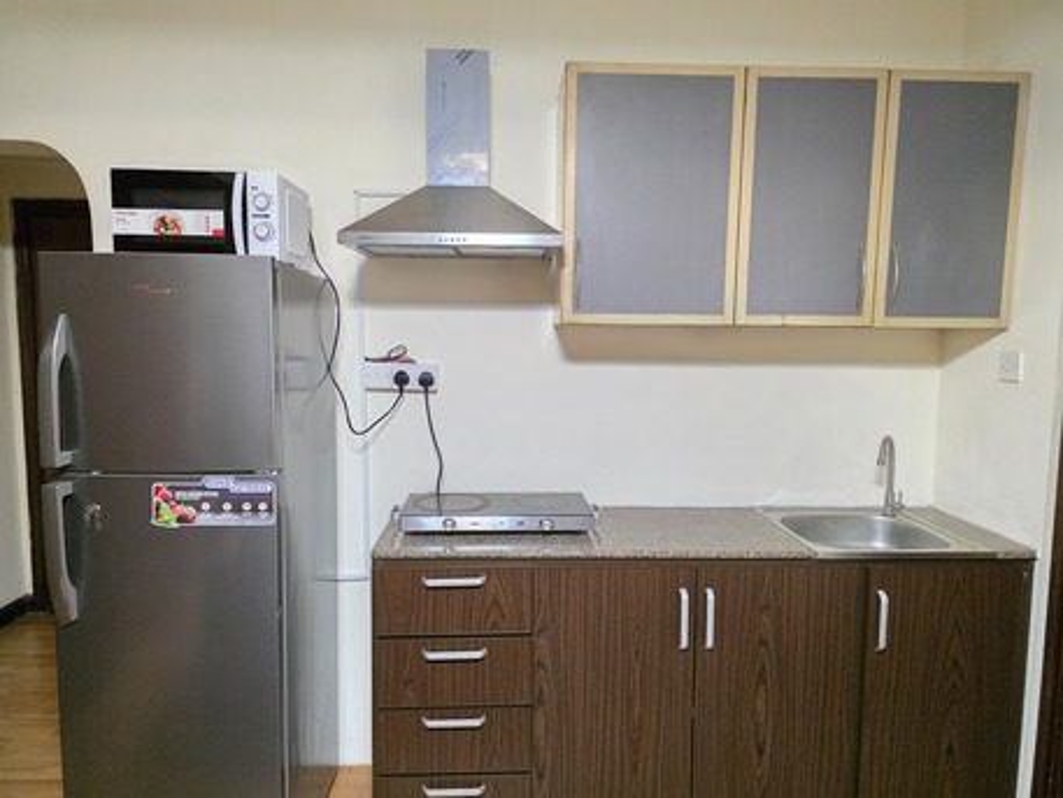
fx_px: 706
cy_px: 399
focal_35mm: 23
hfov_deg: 73.9
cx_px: 532
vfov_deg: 58.9
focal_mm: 6.3
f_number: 1.7
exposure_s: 1/100
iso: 2000
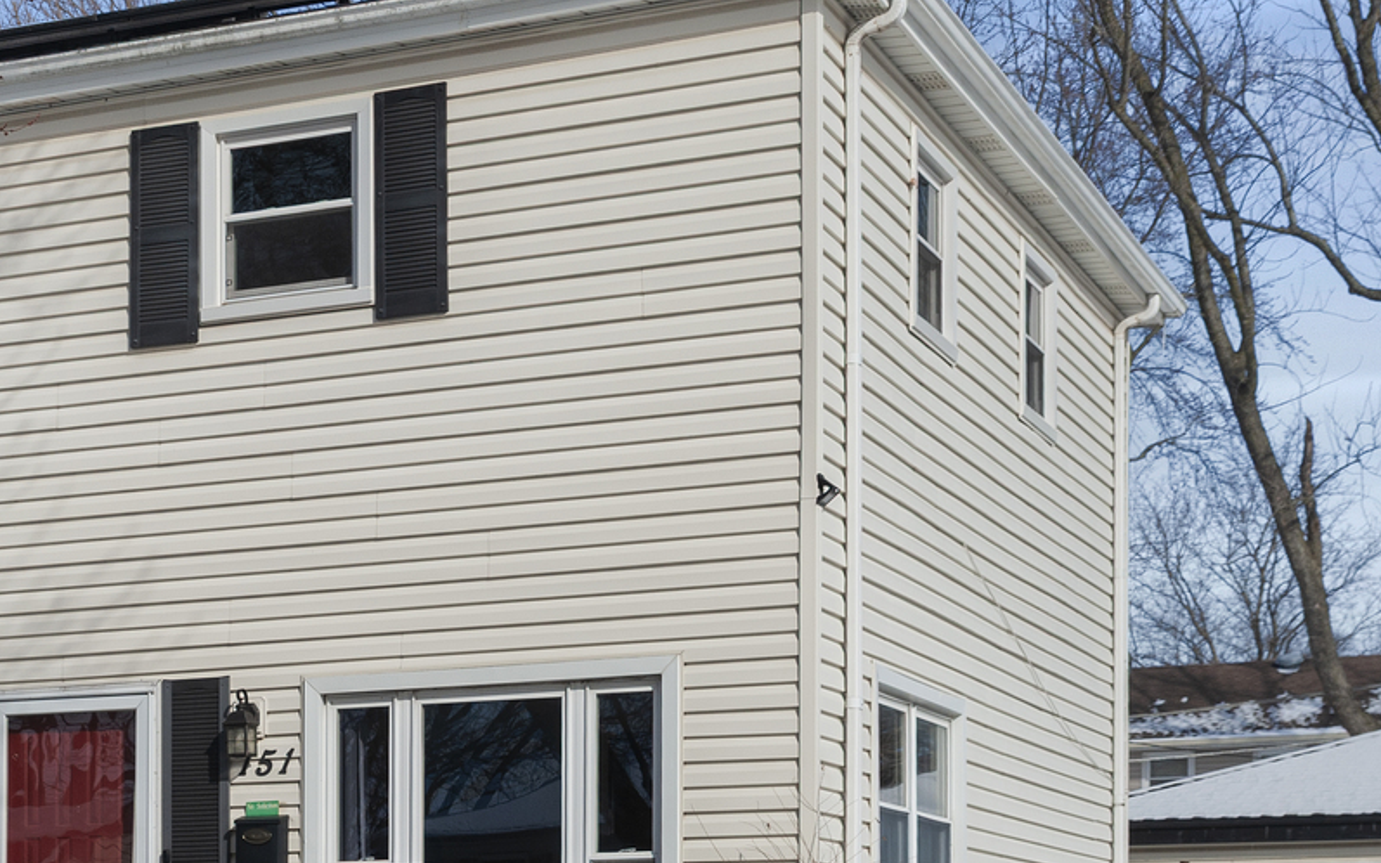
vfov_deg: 15.7
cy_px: 464
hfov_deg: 24.1
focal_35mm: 83
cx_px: 89
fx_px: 3124
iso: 400
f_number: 8
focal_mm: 40
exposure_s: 1/1600
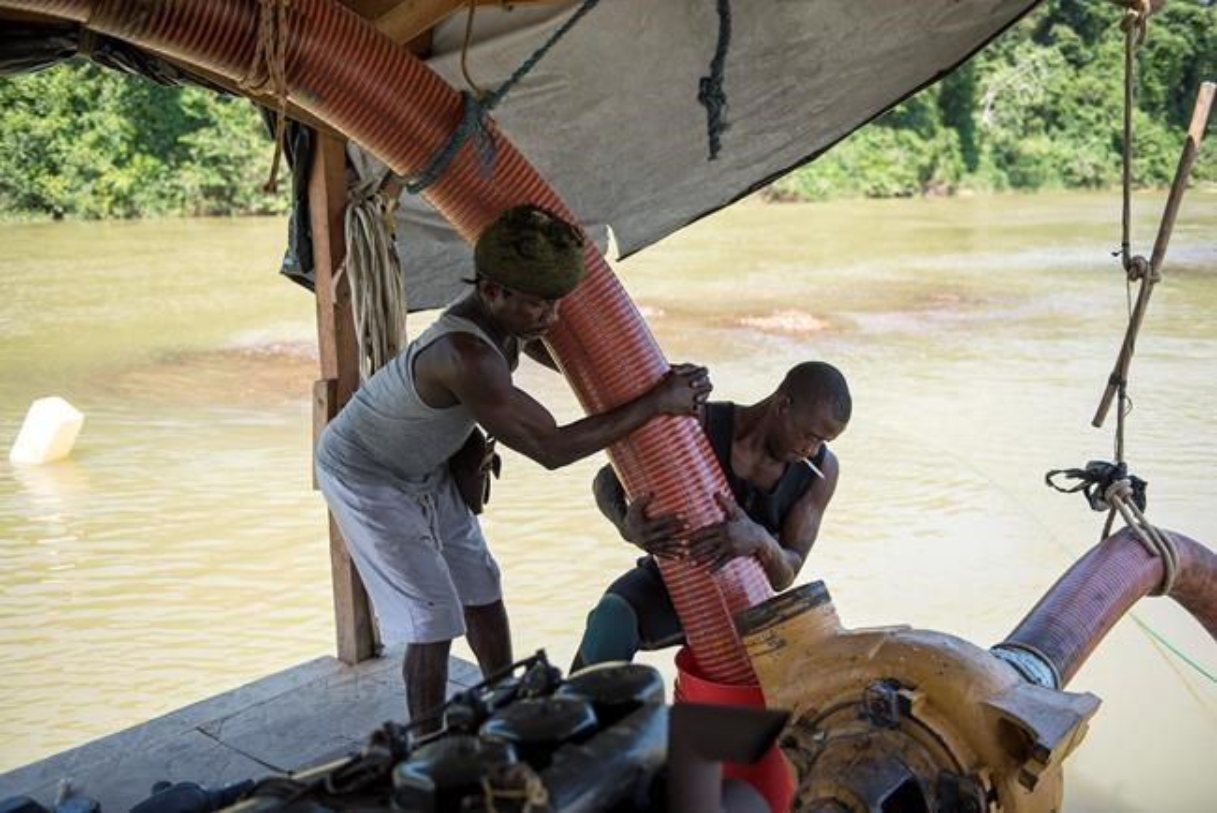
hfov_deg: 54.4
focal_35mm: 35
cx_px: 608
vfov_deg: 37.9
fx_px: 1184
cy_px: 406
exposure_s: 1/2000
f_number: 2.8
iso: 400
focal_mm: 35
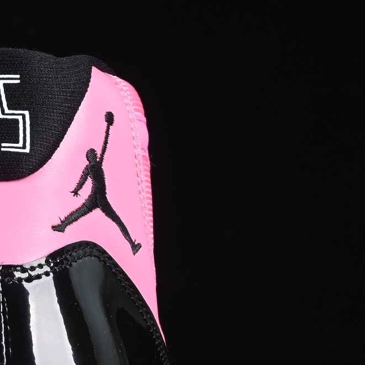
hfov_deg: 6.4
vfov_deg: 6.5
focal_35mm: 269
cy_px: 265
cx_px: -142
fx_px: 3209
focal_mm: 50
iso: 160
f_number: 7.1
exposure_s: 1/60
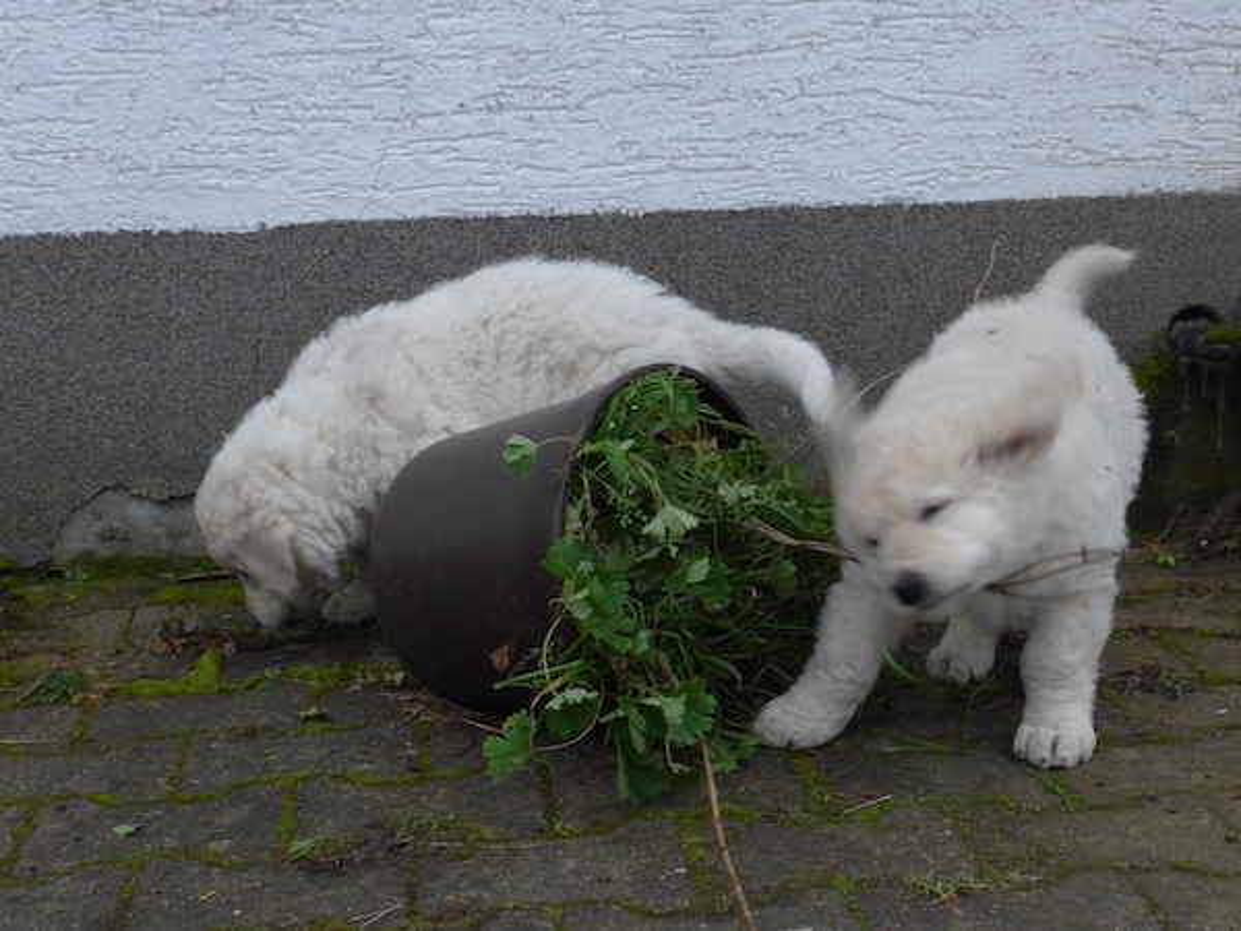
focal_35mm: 59
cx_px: 620
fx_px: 2115
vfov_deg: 24.8
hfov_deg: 32.7
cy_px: 466
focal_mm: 12.7
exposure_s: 1/125
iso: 400
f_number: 5.6
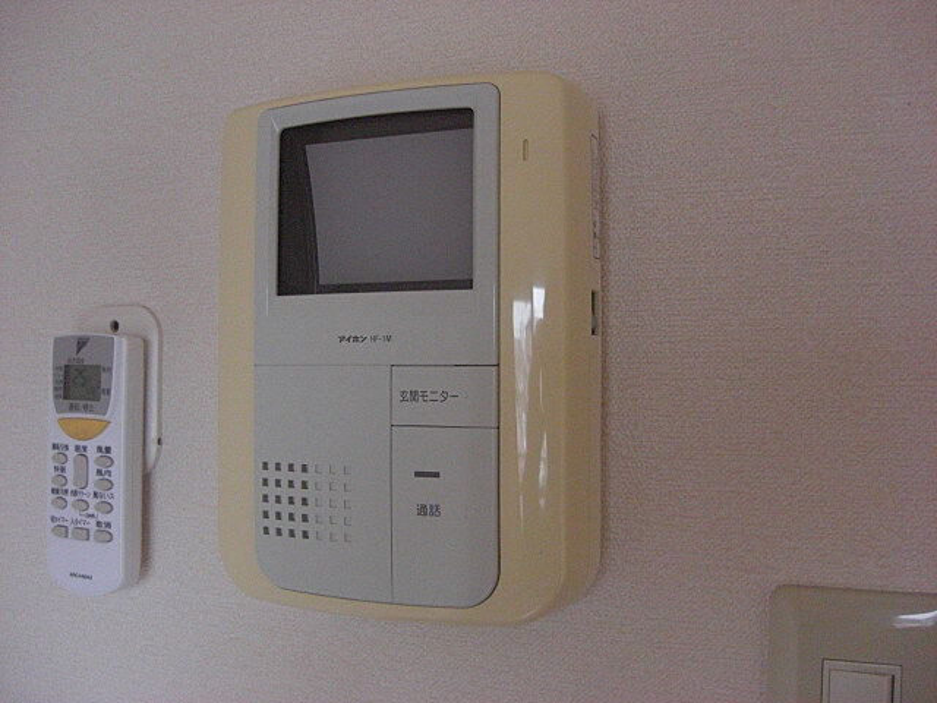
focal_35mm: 38
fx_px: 1029
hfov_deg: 49.0
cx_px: 468
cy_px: 352
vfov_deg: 37.7
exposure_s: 1/125
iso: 800
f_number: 2.8
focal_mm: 7.9
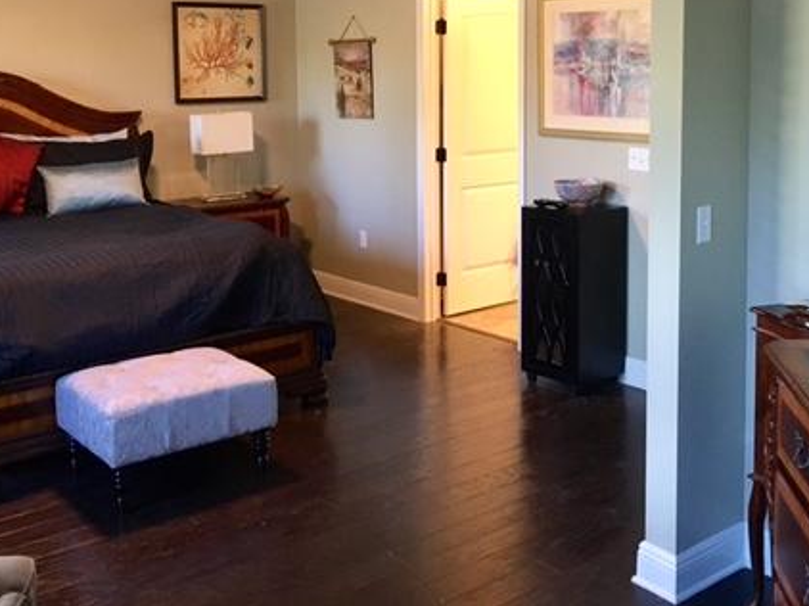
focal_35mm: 44
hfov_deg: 42.9
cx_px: 447
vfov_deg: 32.3
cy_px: 161
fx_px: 1028
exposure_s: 1/30
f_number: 2.2
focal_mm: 4.15
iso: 160
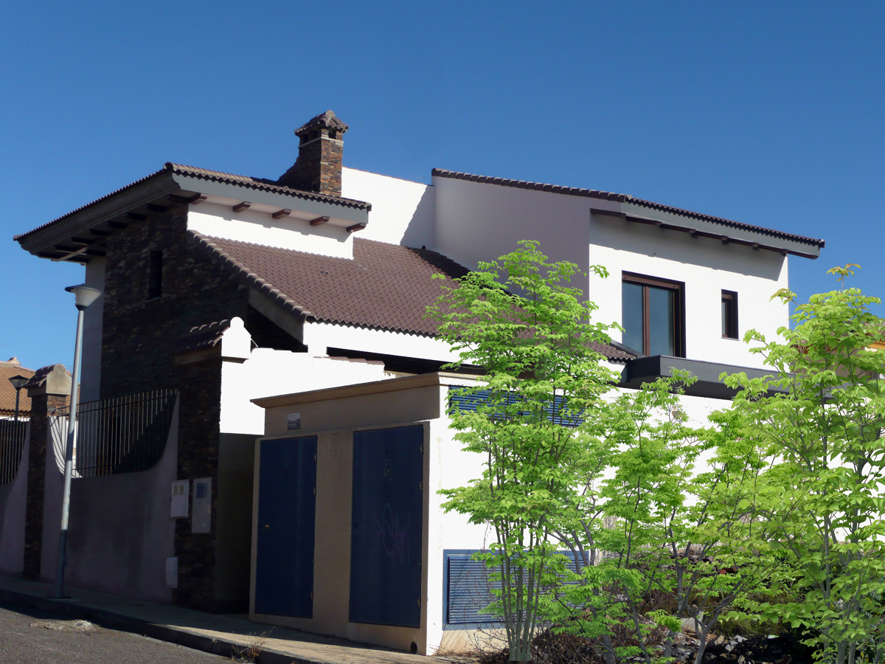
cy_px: 332
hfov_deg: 34.9
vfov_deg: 26.6
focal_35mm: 55
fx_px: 1406
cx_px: 442
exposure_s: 1/1000
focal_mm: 9.1
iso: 100
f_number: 4.3
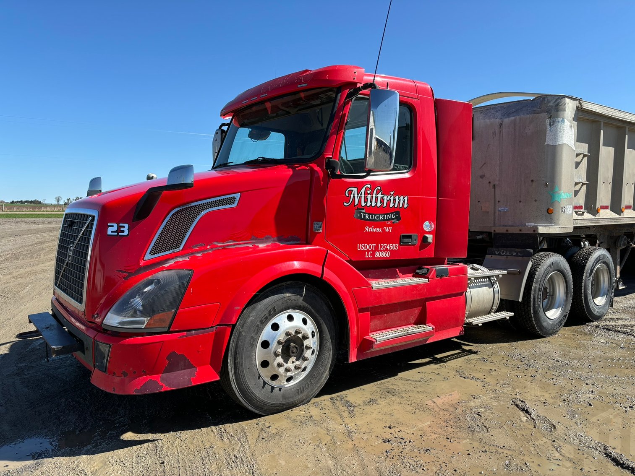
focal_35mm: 26
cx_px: 318
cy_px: 238
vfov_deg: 53.1
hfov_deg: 67.3
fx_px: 477
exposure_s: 1/2151
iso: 50
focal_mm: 5.96
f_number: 1.6
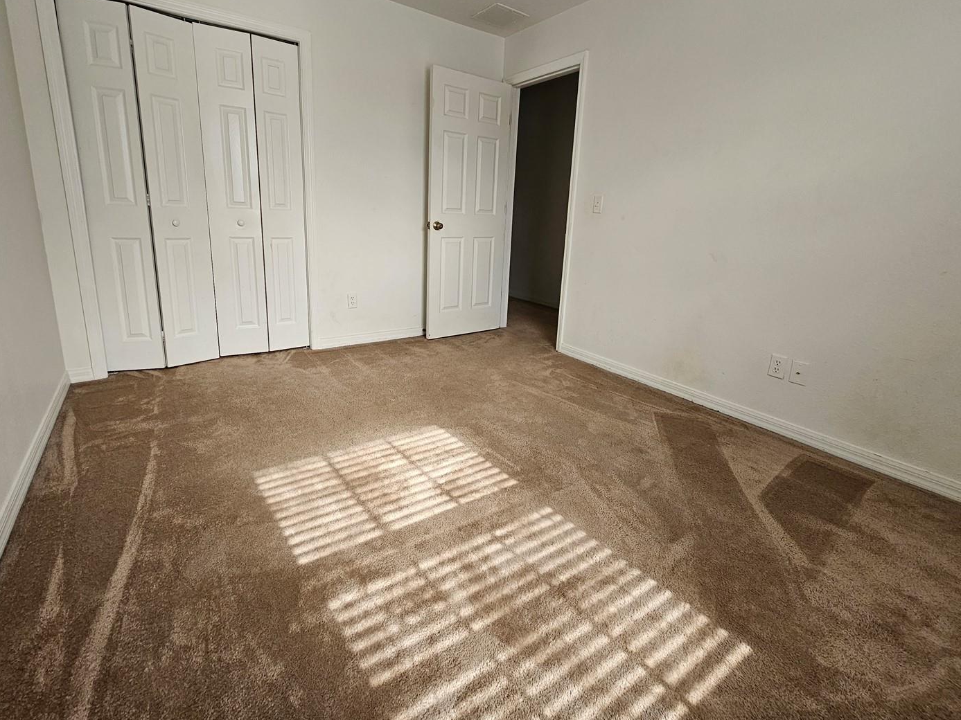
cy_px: 318
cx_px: 473
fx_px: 416
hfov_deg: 98.2
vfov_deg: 81.4
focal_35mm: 15
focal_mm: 2.2
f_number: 2.2
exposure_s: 1/77
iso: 125
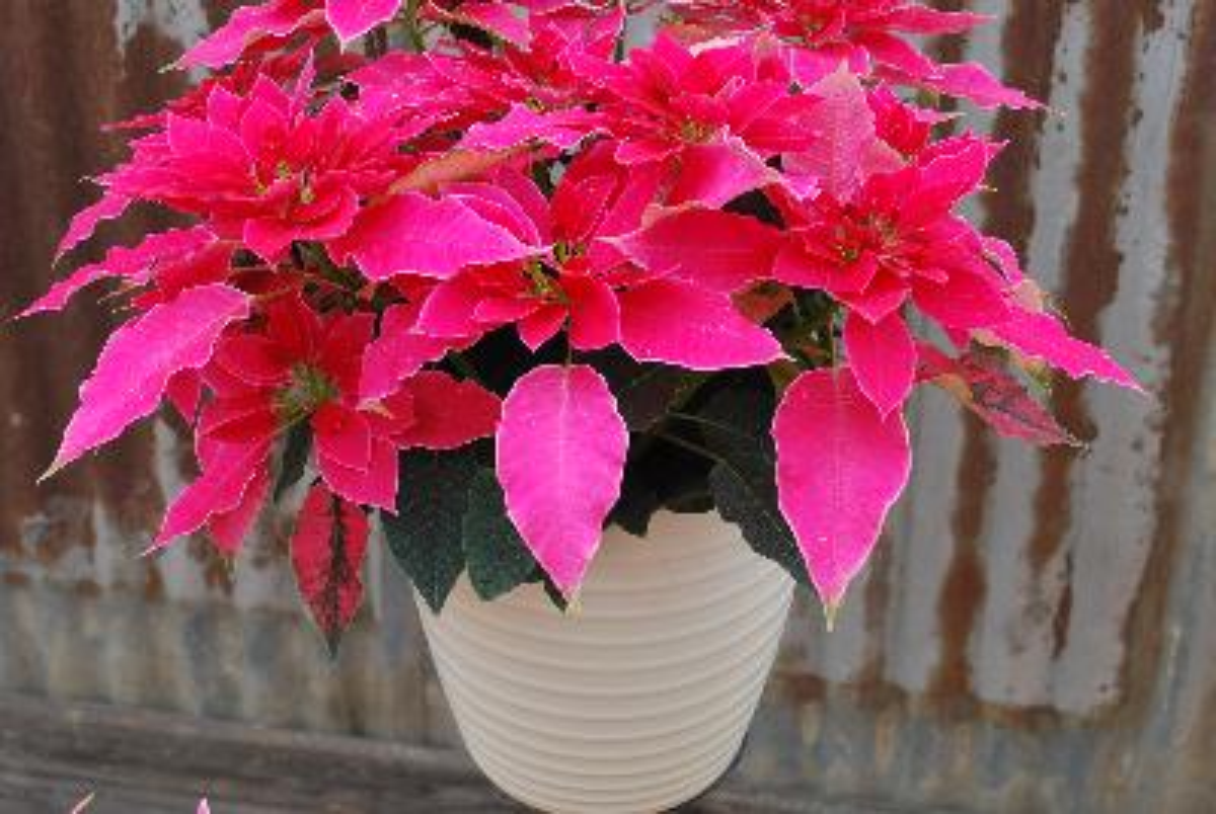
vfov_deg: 25.8
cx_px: 608
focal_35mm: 52
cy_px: 407
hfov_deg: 37.8
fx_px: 1776
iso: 200
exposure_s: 1/60
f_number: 7.1
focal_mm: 35
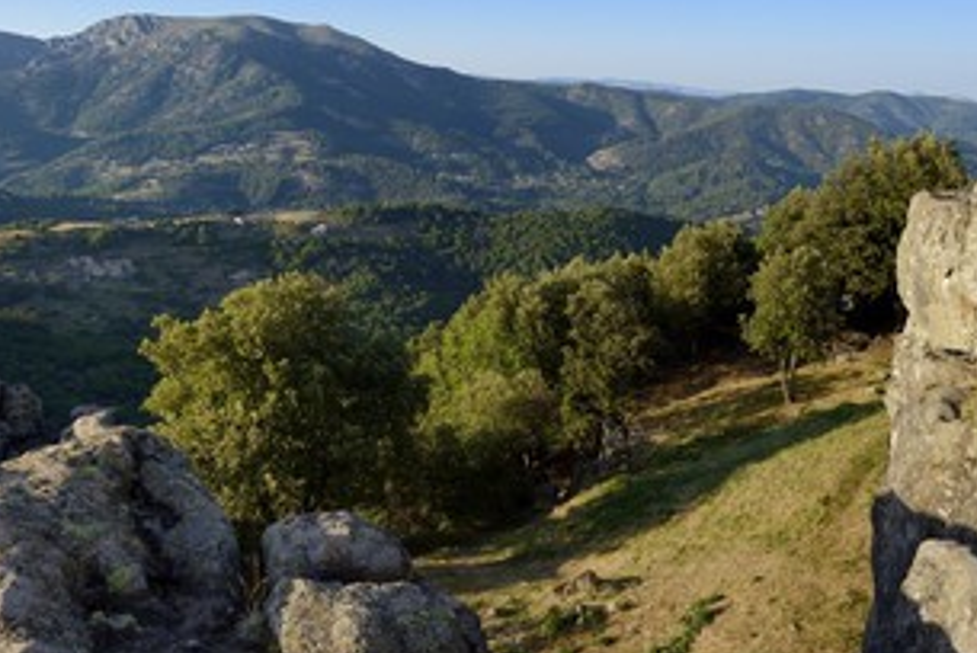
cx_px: 538
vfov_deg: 39.9
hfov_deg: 57.1
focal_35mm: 33
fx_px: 896
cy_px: 269
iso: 200
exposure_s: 1/125
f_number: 11
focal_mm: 24
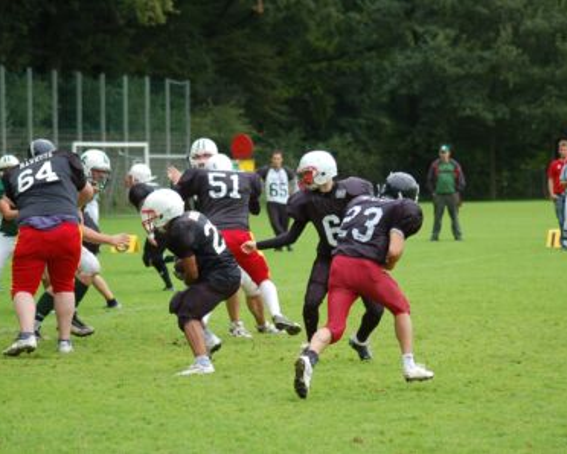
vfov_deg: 8.2
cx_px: 292
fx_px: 3156
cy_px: 227
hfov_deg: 10.3
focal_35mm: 188
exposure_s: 1/800
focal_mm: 110
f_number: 4.2
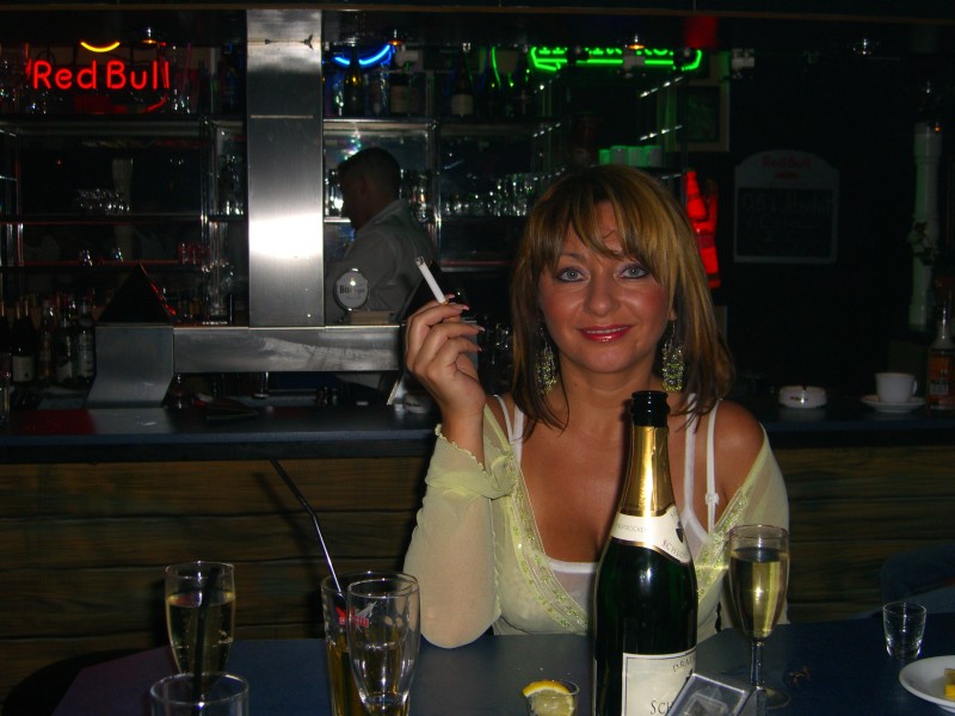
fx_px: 1269
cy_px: 358
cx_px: 478
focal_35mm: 46
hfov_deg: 41.2
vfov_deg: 31.5
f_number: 3.1
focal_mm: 9.5
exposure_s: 1/60
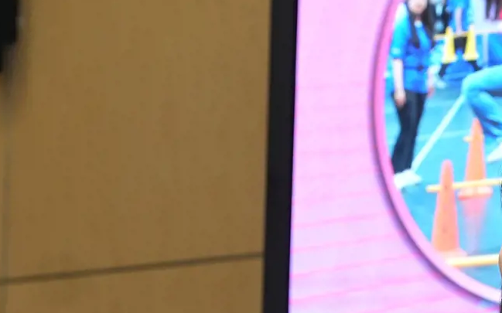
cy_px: 349
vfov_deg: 6.6
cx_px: 493
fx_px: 2708
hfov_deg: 10.5
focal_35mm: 198
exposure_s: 1/200
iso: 1250
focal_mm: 70
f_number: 4
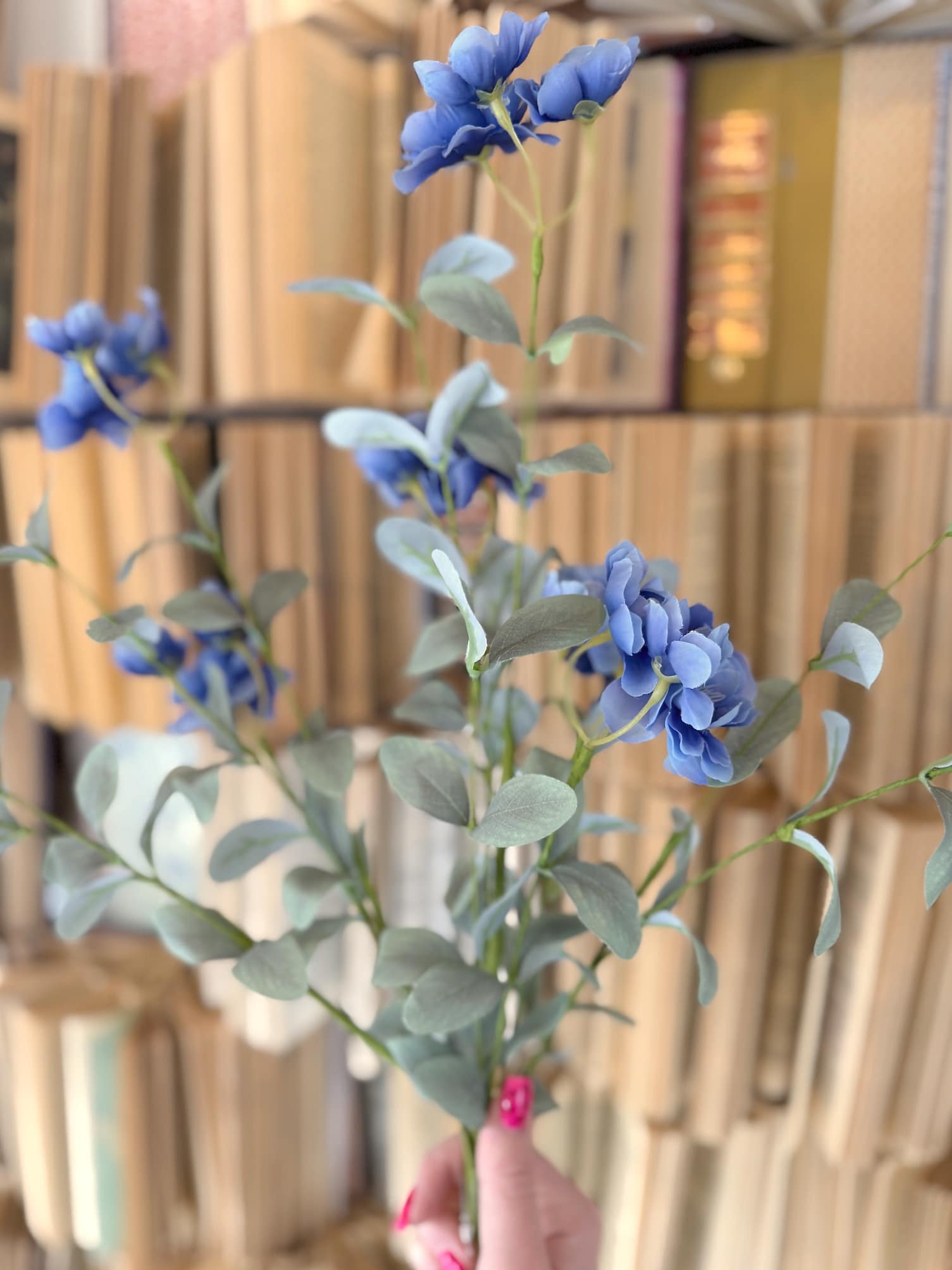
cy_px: 635
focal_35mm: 24
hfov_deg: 56.8
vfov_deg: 71.6
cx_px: 476
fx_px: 880
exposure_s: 1/60
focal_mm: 6.76
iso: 125
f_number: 1.78
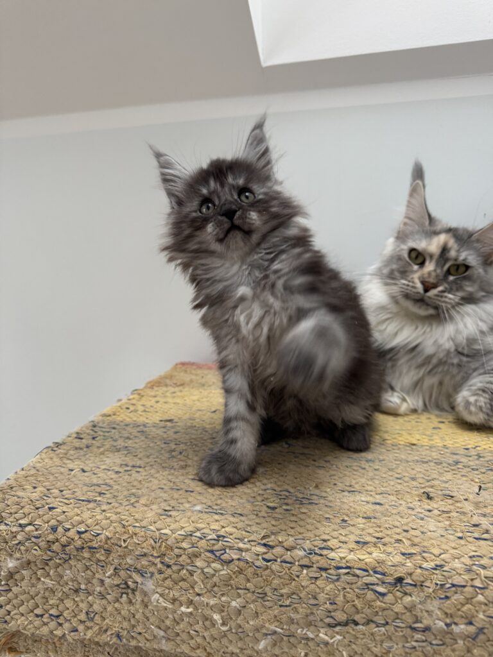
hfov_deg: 56.8
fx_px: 456
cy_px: 328
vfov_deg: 71.6
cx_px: 246
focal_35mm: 24
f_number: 1.78
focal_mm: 6.76
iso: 320
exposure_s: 1/60
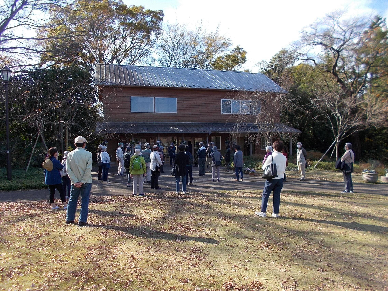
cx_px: 194
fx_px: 291
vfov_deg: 53.1
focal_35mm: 26
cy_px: 146
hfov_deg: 67.3
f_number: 3.2
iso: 80
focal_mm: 4.6
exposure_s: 1/320
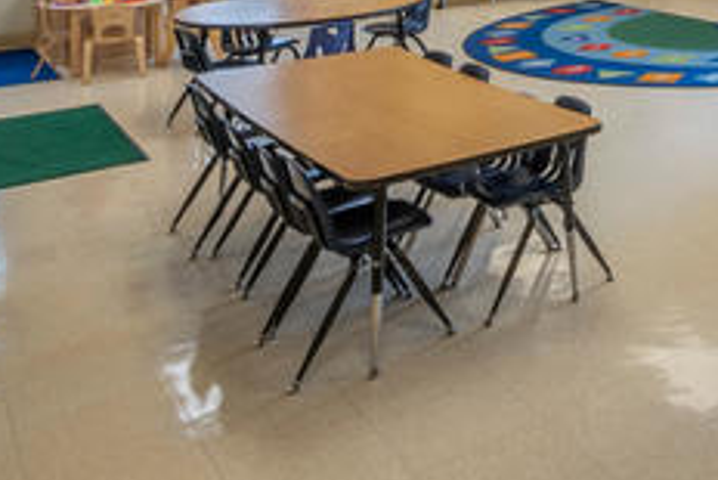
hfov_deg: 36.9
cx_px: 865
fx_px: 798
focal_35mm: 40
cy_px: -22
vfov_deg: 30.6
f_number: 11
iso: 200
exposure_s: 1/20
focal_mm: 10
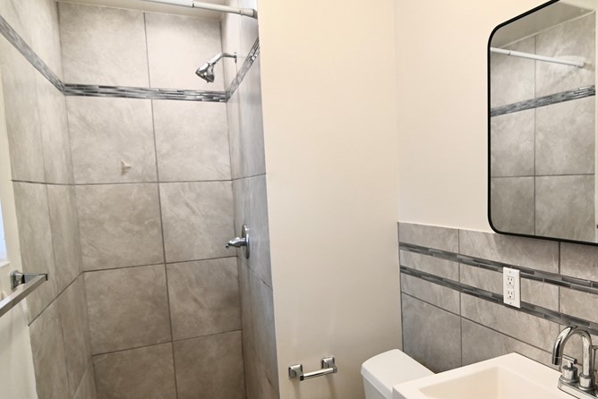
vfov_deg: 49.5
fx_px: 432
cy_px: 225
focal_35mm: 26
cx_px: 392
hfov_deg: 67.7
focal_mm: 16
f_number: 2.8
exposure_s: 1/100
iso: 640
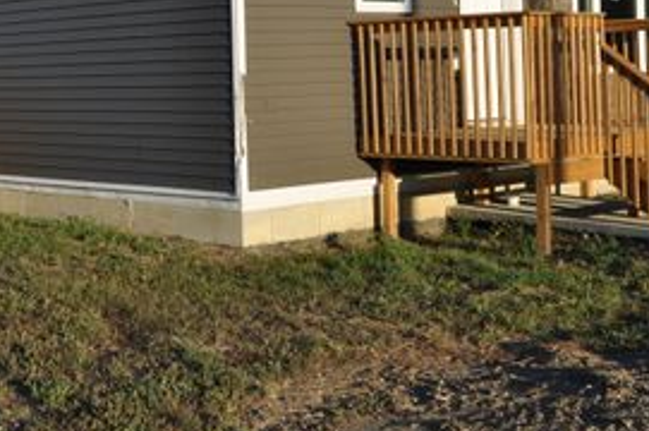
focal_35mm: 72
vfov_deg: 18.6
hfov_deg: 27.7
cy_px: 57
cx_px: 158
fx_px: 1296
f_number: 9
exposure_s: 1/320
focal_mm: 26
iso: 200
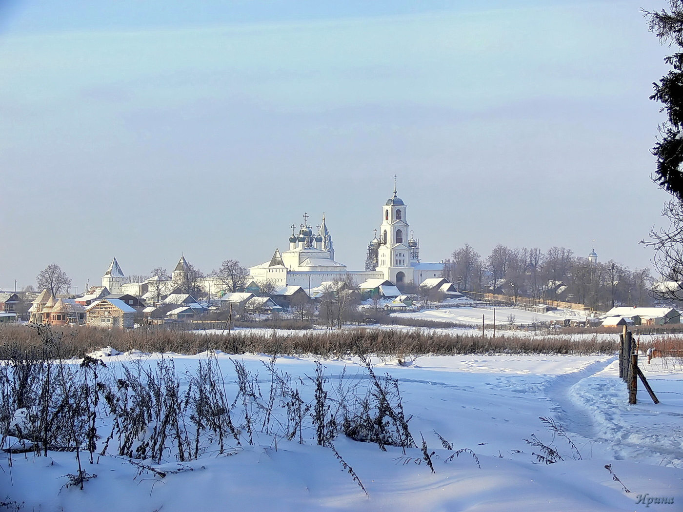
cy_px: 256
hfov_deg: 26.3
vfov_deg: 19.9
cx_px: 342
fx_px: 1460
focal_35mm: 74
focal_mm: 15.7
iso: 100
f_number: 4
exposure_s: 1/640
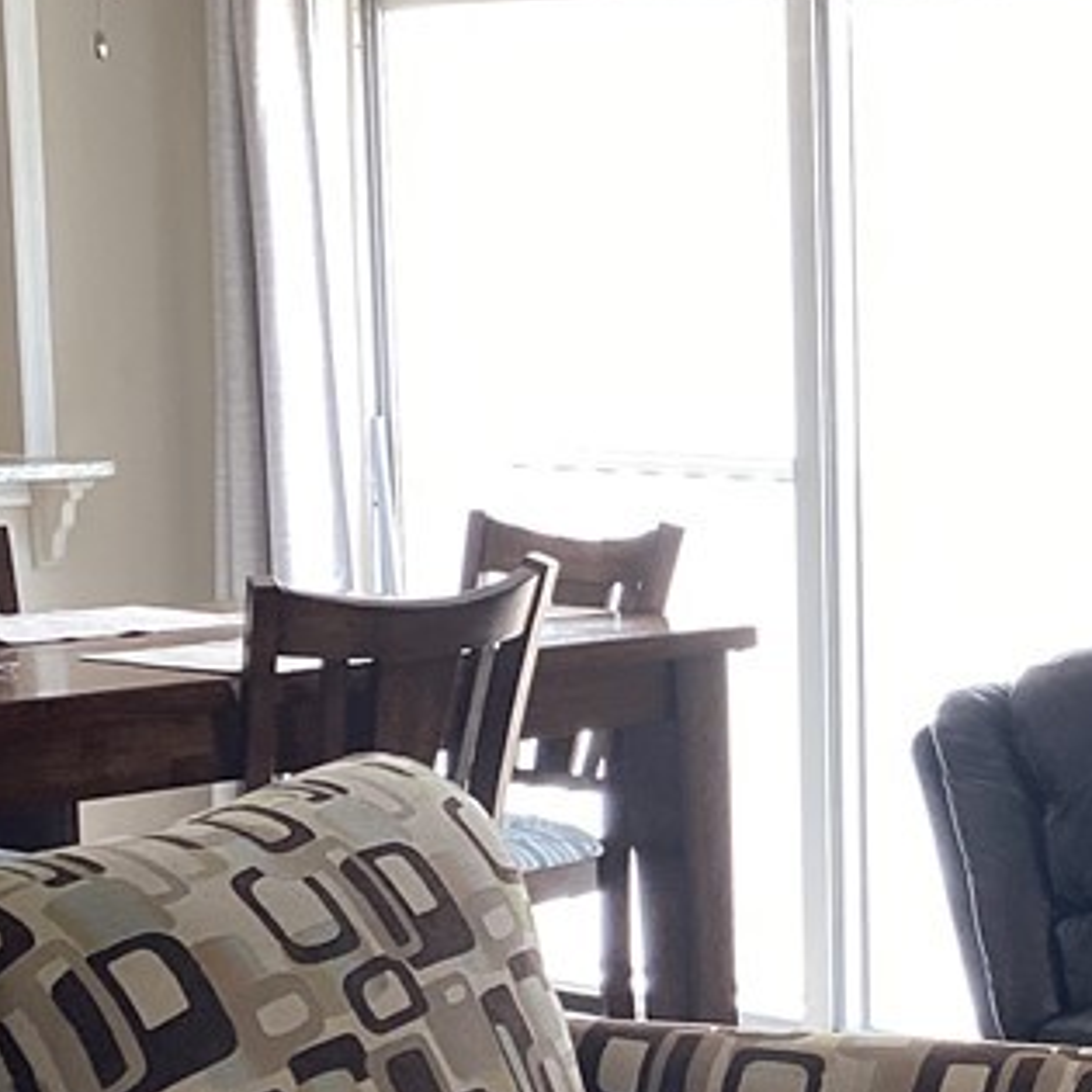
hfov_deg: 18.2
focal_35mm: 89
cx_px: 1401
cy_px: 728
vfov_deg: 19.4
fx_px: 3176
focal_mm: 3.3
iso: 64
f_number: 2.4
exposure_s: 1/60
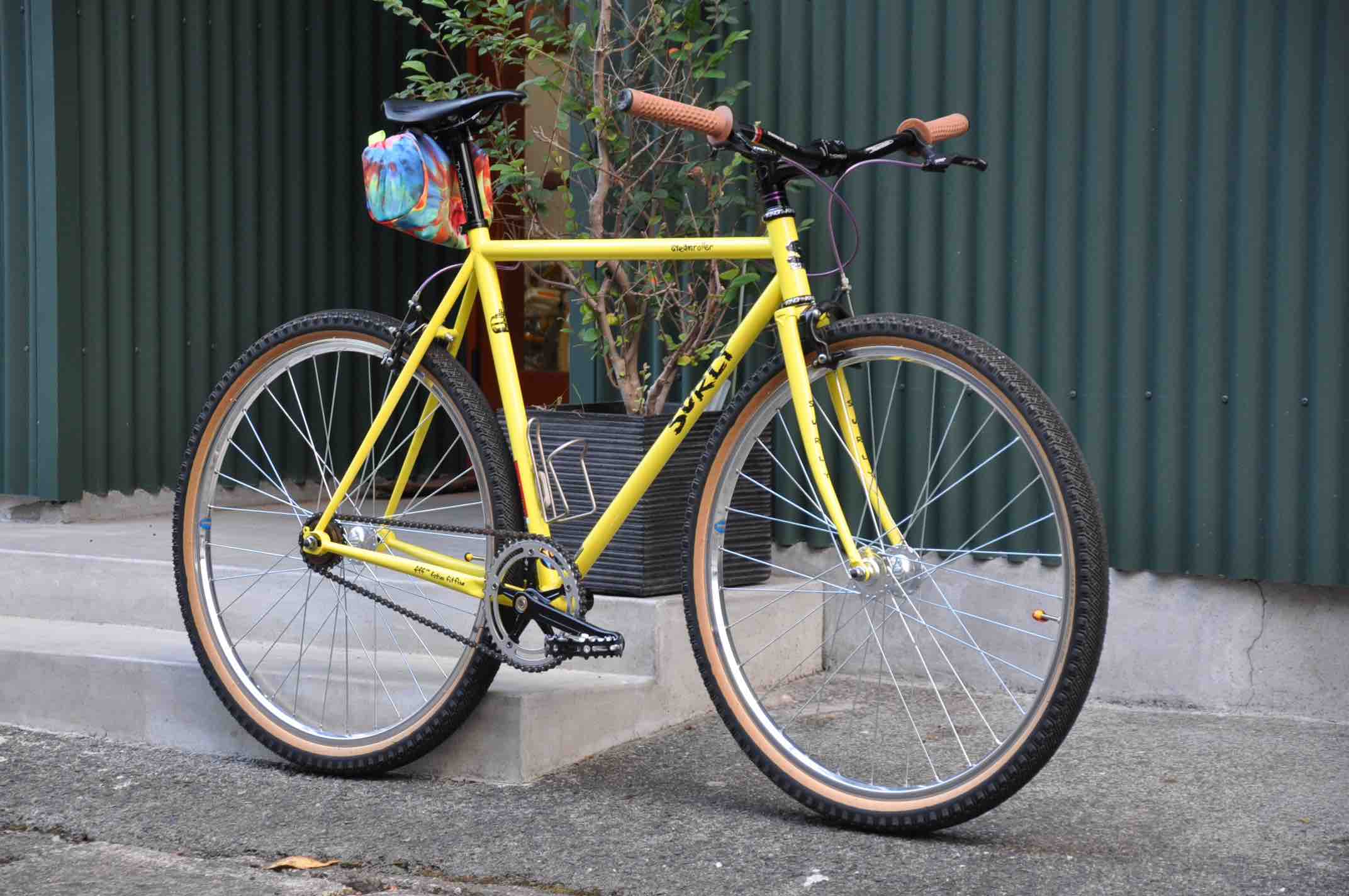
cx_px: 674
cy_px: 448
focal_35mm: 112
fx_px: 4210
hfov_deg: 18.2
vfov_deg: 12.1
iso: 720
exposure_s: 1/60
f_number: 5.3
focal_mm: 75
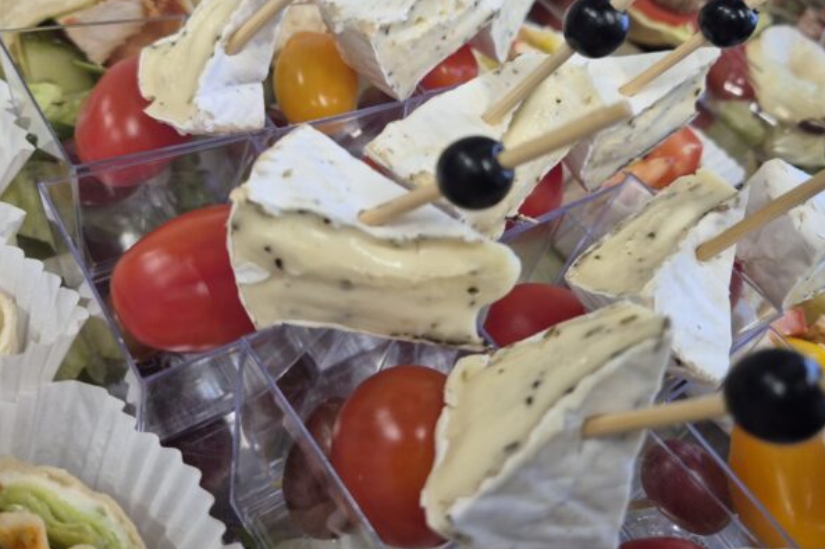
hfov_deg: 60.3
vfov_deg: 41.5
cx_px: 392
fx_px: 710
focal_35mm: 31
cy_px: 165
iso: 160
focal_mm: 5.4
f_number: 1.8
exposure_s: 1/100
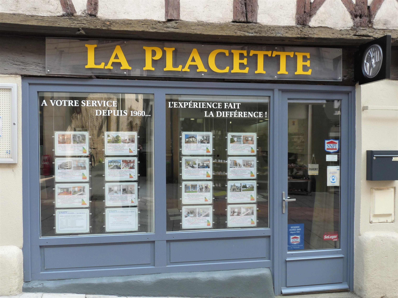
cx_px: 199
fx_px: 310
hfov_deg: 65.3
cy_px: 149
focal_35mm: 27
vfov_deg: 51.4
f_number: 3.6
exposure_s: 1/125
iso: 100
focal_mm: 4.8
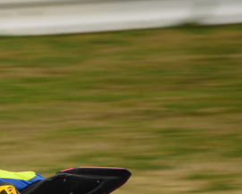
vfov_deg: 1.0
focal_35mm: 1495
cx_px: -37
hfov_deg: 1.3
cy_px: 156
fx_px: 10723
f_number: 5.6
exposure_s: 1/250
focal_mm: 280
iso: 125
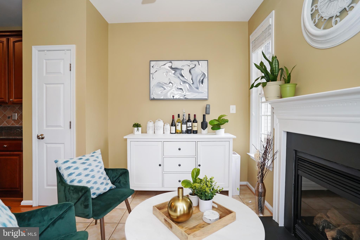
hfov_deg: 93.3
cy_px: 120
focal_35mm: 17
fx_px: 170
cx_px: 180
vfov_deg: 70.4
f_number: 4
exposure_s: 1/160
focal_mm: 17
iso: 1250
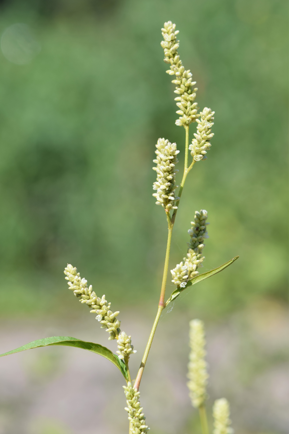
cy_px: 217
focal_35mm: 128
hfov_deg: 10.8
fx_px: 1535
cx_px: 144
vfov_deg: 16.1
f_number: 8
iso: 200
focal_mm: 85
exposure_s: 1/500
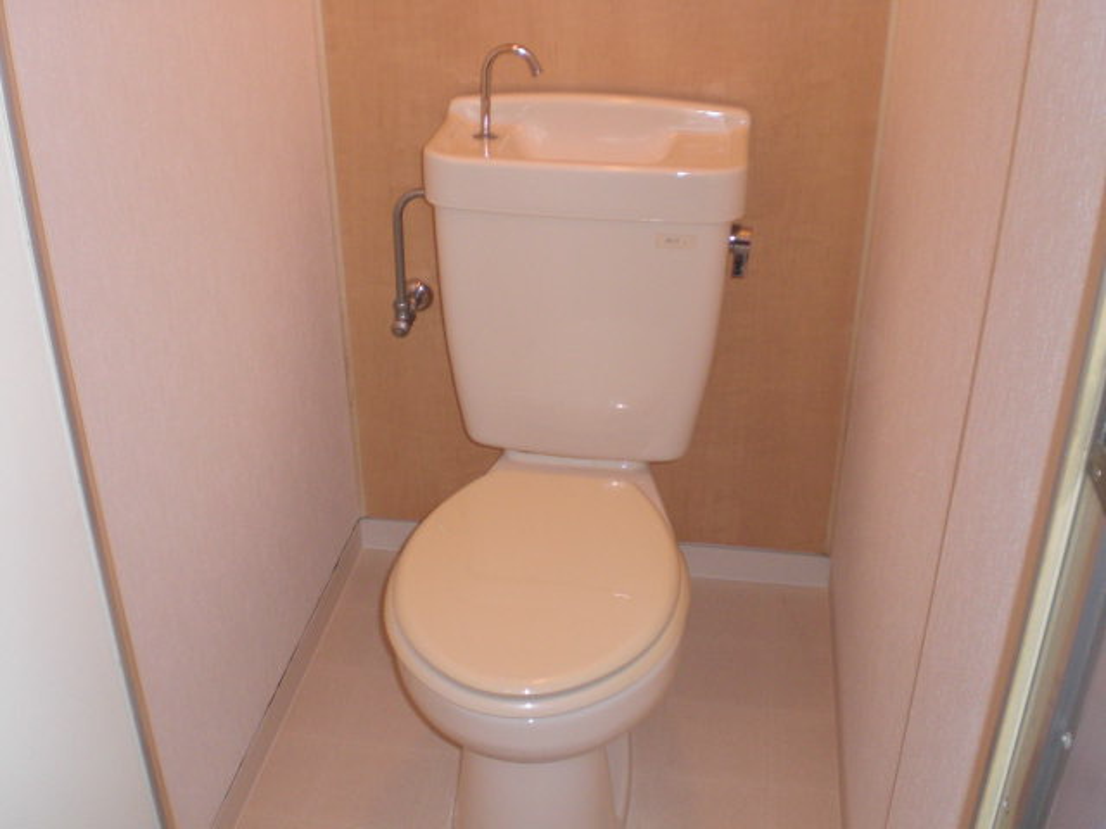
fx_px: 1214
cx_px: 553
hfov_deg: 49.0
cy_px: 414
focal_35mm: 38
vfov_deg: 37.7
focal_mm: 6.3
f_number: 3.1
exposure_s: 1/60
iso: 200
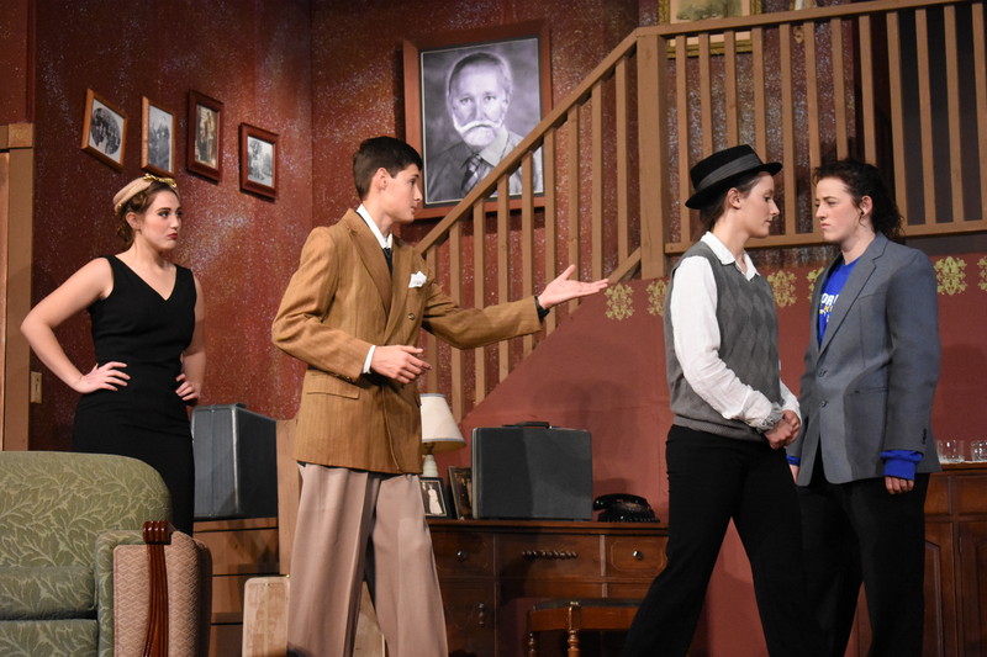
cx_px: 494
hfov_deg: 24.6
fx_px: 2261
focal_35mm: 82
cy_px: 328
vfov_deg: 16.5
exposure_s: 1/500
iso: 6400
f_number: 5.6
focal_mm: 55
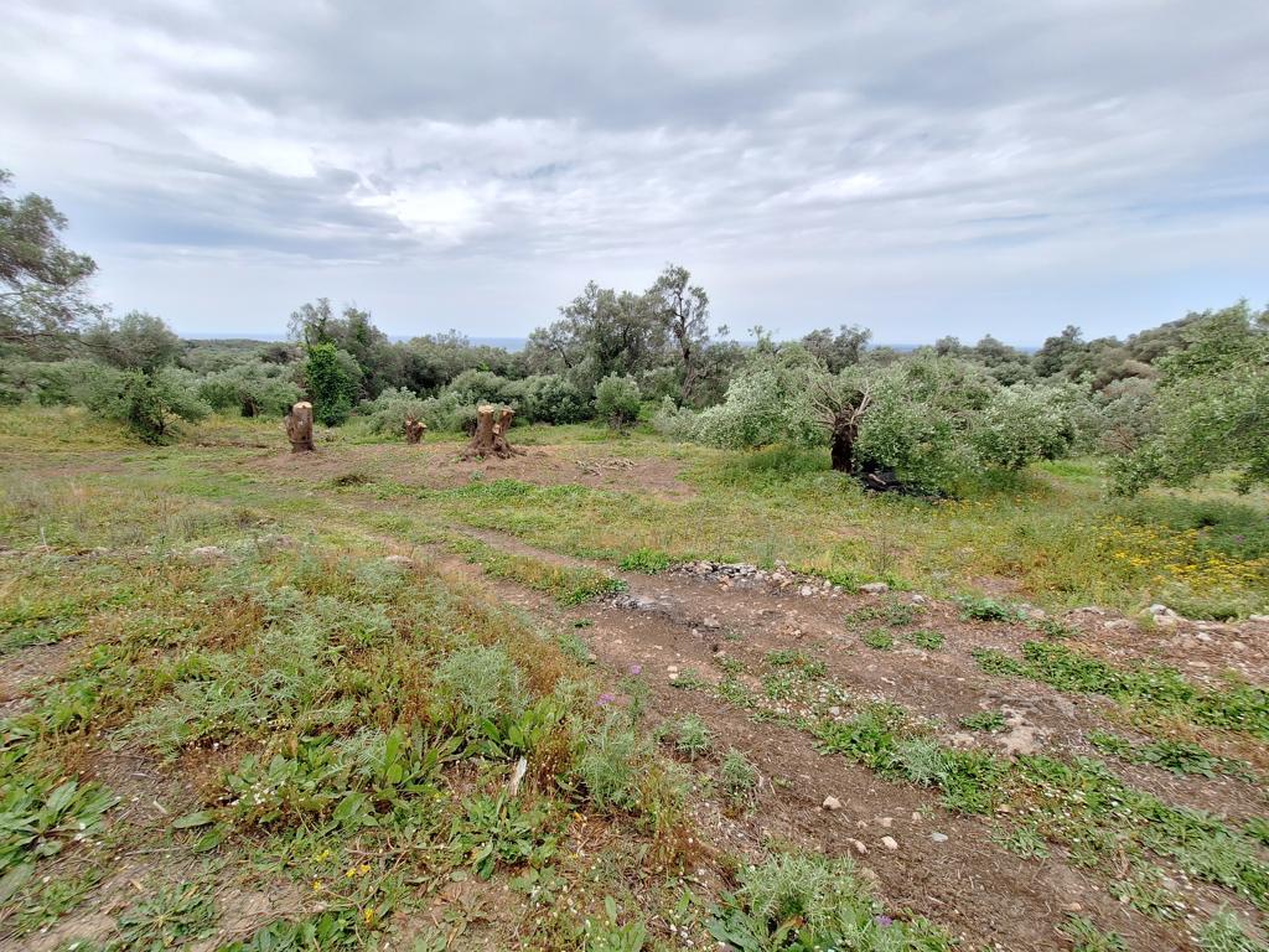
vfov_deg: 89.9
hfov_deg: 106.2
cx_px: 634
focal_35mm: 13
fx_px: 477
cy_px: 476
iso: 40
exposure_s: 1/655
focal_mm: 1.74
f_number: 2.2
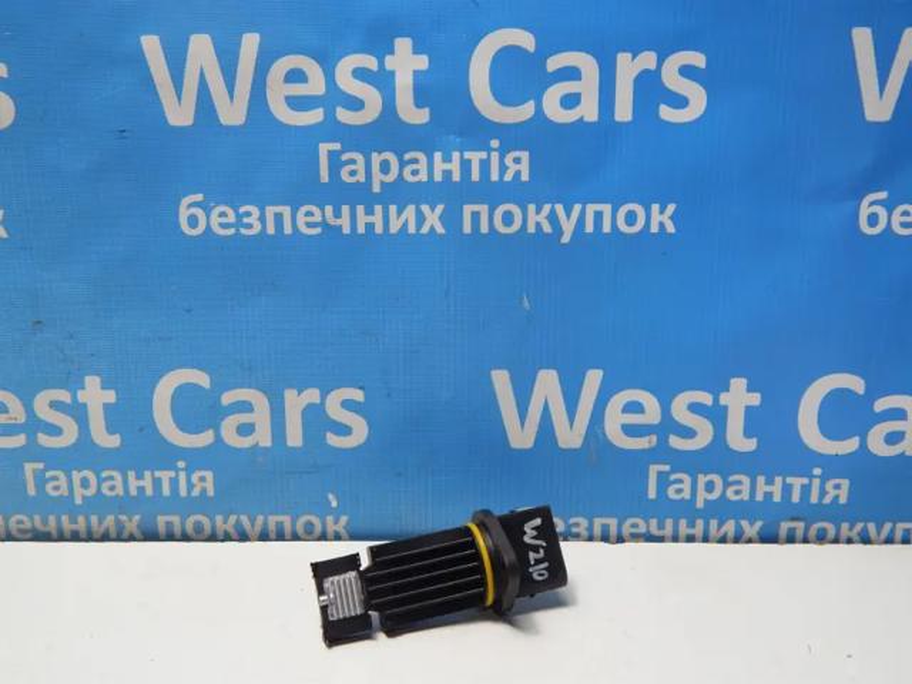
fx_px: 817
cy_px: 342
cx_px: 456
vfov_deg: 45.4
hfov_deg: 58.4
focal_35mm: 31
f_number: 3.2
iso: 180
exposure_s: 1/30
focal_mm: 5.6
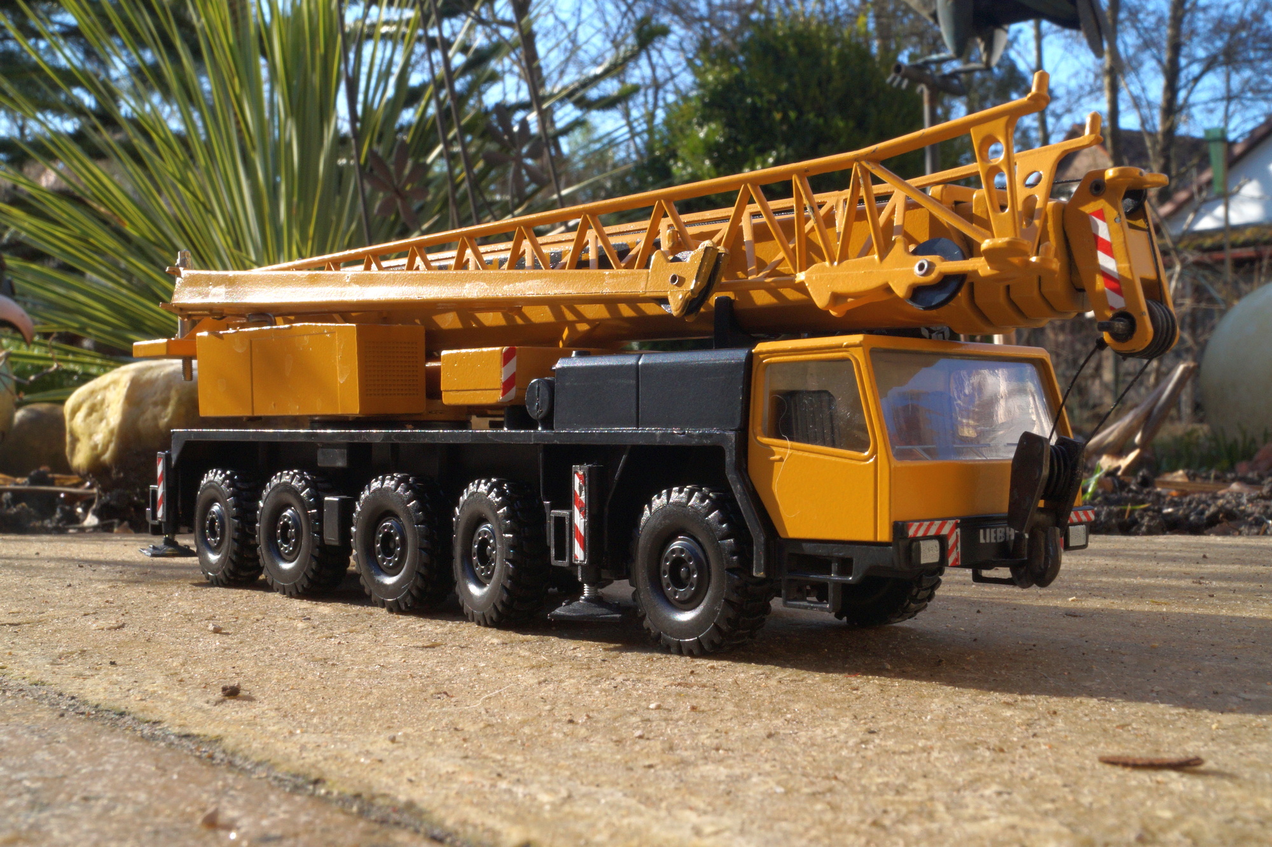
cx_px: 636
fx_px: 1483
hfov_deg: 46.4
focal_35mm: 42
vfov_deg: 31.9
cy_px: 424
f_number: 22
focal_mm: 28
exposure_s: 1/60
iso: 320
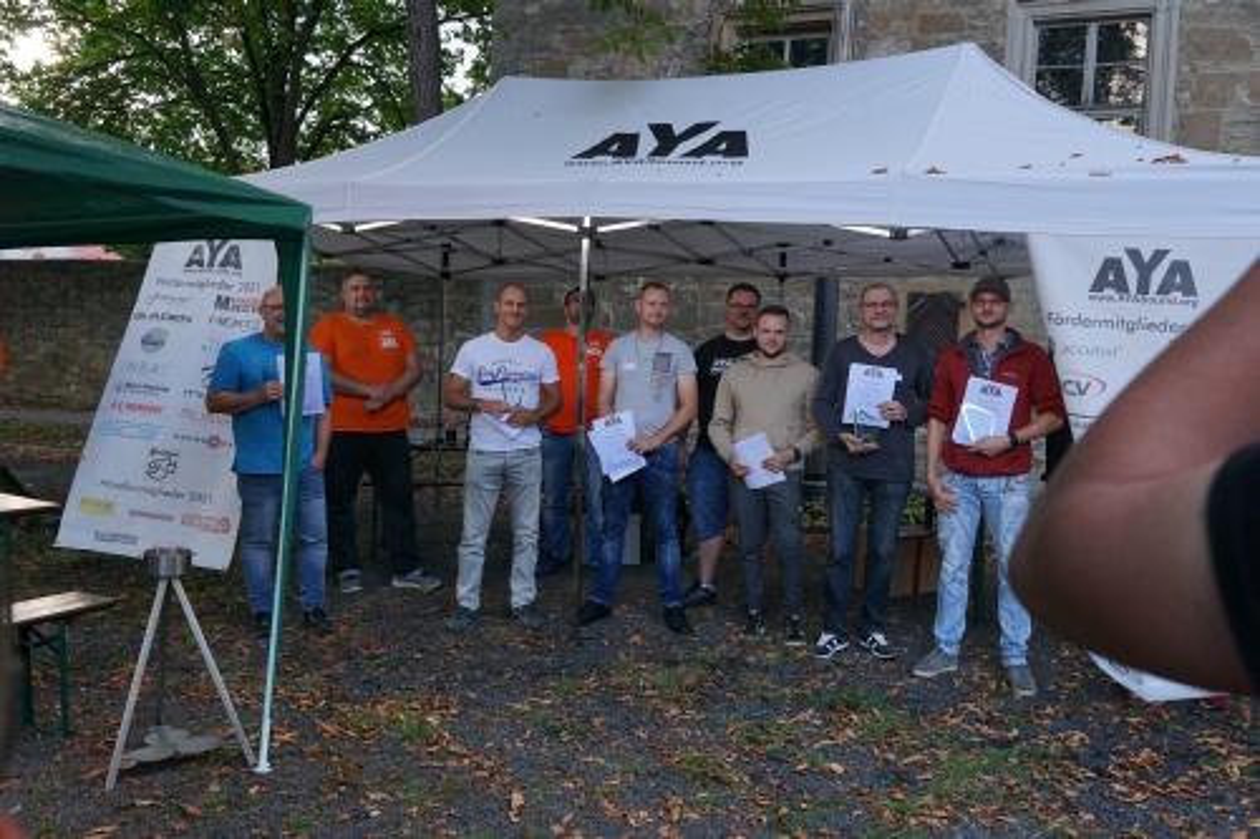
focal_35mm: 30
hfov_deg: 61.9
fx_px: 1050
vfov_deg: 43.6
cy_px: 420
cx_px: 630
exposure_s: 1/160
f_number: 4.5
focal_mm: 20
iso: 320
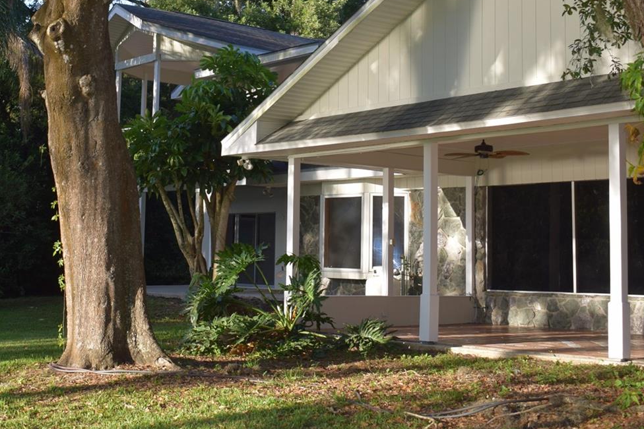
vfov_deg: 22.8
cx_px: 221
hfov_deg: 33.7
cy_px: 131
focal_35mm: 59
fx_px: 1055
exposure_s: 1/200
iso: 100
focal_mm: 24
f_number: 4
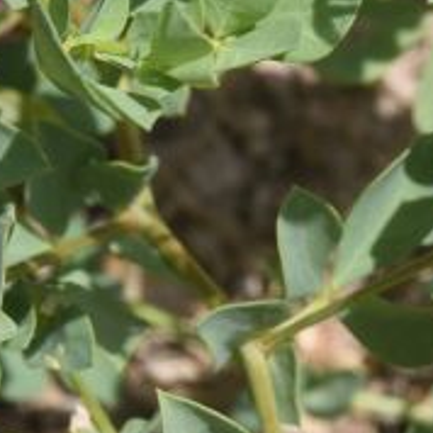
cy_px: 249
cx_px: 494
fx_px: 6312
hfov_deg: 3.9
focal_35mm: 446
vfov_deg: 3.9
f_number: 13
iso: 125
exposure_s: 1/160
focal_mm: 72
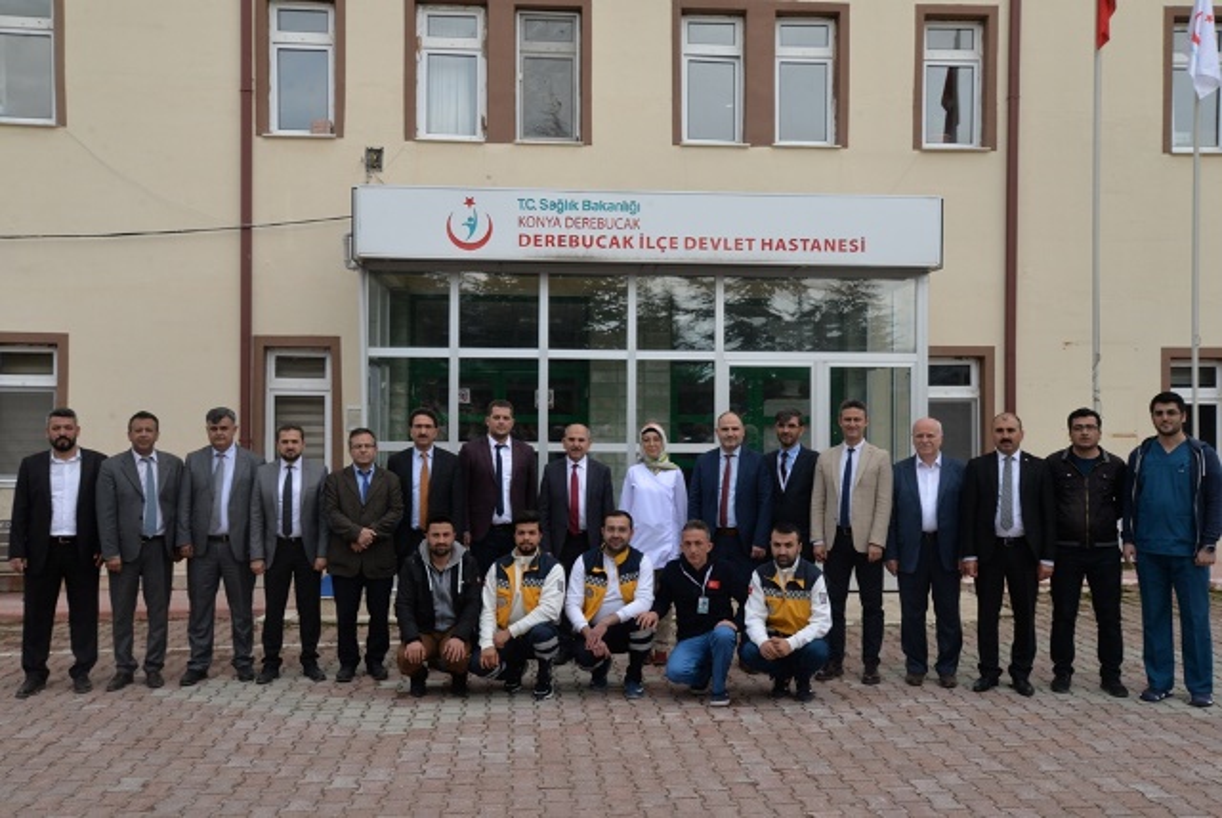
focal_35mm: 34
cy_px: 409
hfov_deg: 55.8
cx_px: 611
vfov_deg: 39.0
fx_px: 1155
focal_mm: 34
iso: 1250
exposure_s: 1/500
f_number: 11
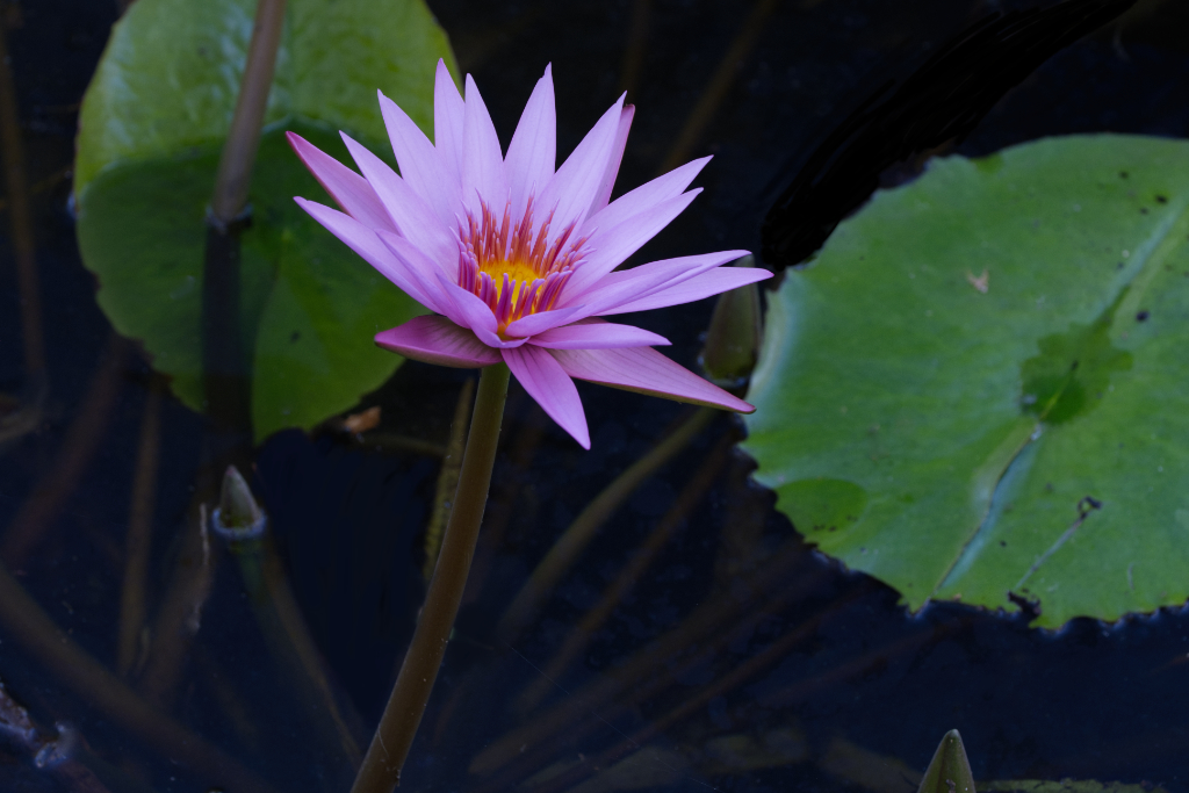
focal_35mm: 210
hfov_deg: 9.8
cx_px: 594
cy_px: 396
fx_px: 6936
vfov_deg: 6.5
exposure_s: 1/45
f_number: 8
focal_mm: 140
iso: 1000
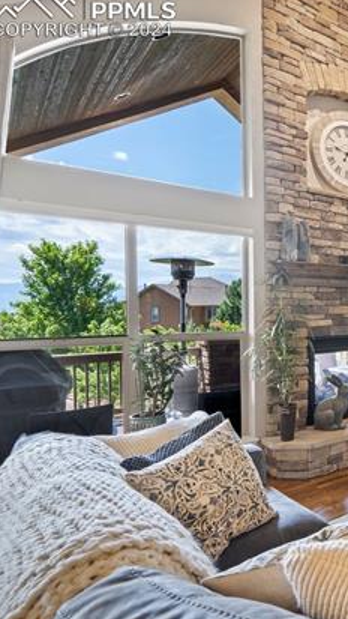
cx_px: 468
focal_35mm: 26
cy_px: 305
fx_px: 426
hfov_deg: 32.0
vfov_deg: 71.9
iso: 200
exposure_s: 1/3
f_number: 7.1
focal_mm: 16
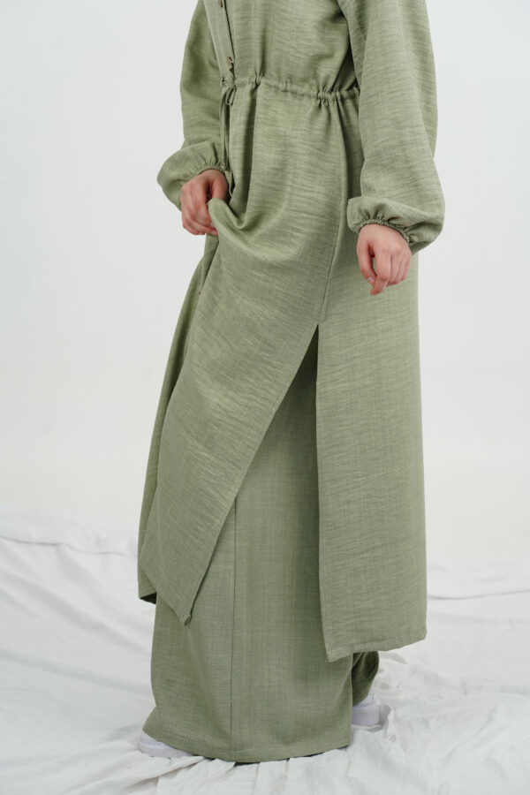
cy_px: 398
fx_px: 2319
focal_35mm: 105
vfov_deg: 19.5
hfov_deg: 13.0
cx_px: 265
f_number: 6.3
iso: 400
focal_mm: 105
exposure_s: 1/100
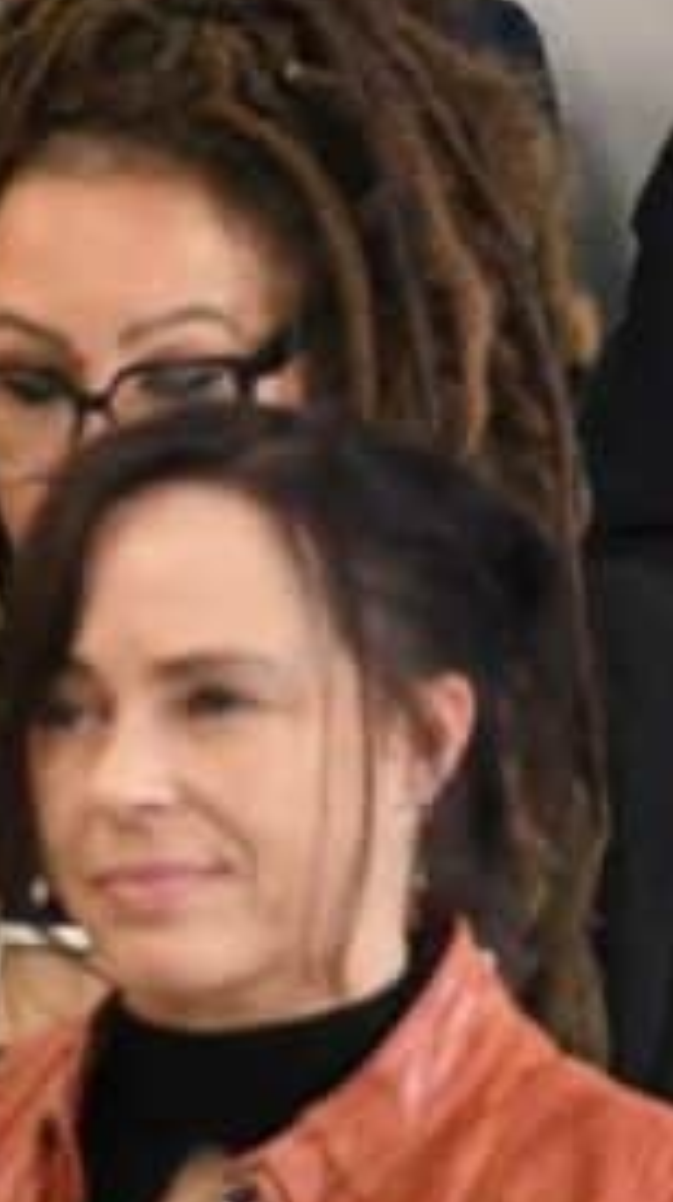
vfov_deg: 4.7
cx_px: 677
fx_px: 14547
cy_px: 723
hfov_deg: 2.6
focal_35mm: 457
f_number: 6.3
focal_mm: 78
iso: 1600
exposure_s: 1/125
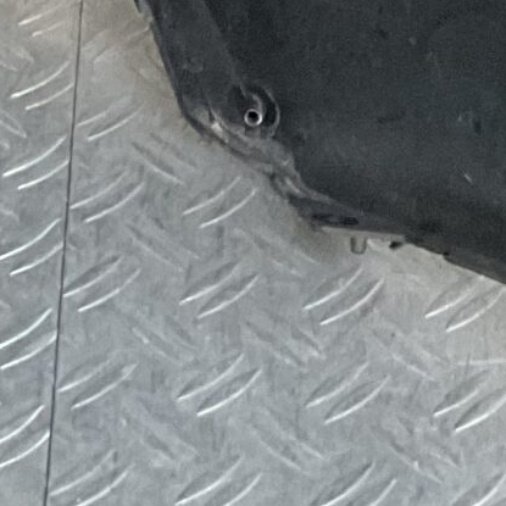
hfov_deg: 10.7
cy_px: -447
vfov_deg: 10.3
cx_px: -246
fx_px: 2613
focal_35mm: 158
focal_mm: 3
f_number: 1.8
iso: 125
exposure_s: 1/50
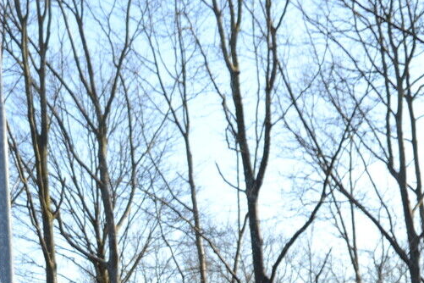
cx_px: -48
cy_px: 503
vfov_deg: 11.1
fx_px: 1354
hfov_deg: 17.2
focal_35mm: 115
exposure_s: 1/160
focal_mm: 20
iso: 100
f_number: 6.3
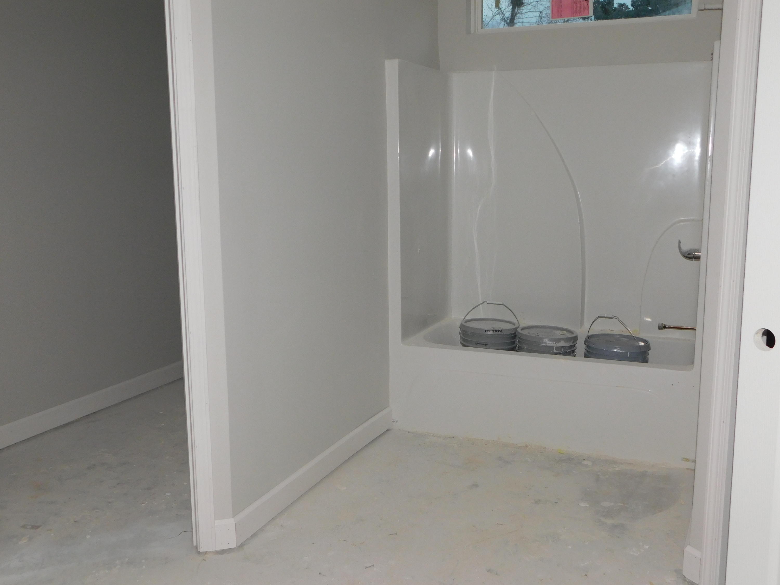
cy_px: 292
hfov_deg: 51.4
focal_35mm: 36
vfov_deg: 39.7
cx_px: 390
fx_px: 811
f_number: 3.5
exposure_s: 1/30
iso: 200
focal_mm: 6.3
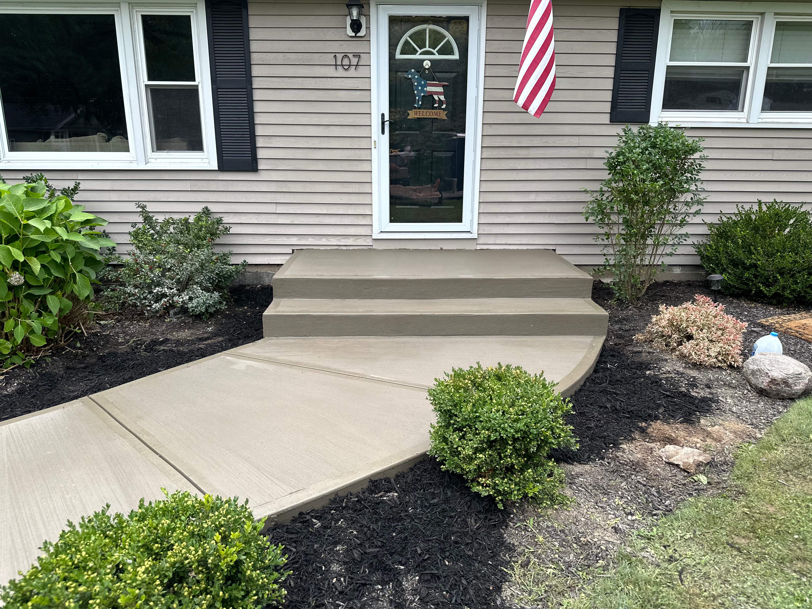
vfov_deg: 56.8
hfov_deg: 71.6
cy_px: 304
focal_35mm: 24
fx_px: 563
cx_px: 406
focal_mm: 6.86
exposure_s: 1/529
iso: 80
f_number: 1.78
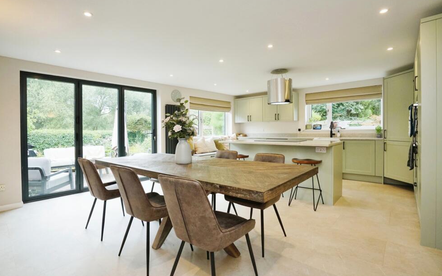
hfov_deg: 94.3
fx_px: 205
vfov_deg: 68.0
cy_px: 140
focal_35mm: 17
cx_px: 213
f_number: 8
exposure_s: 1/125
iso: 2000
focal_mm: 16
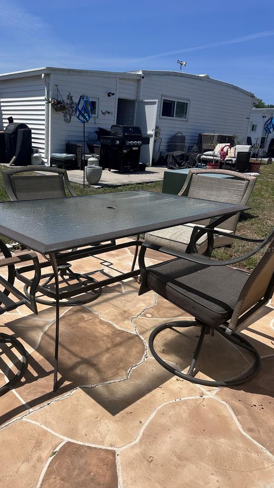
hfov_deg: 42.4
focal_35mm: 27
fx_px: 349
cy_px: 249
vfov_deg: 69.8
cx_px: 96
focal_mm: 6.86
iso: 80
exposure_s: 1/7576
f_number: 1.78
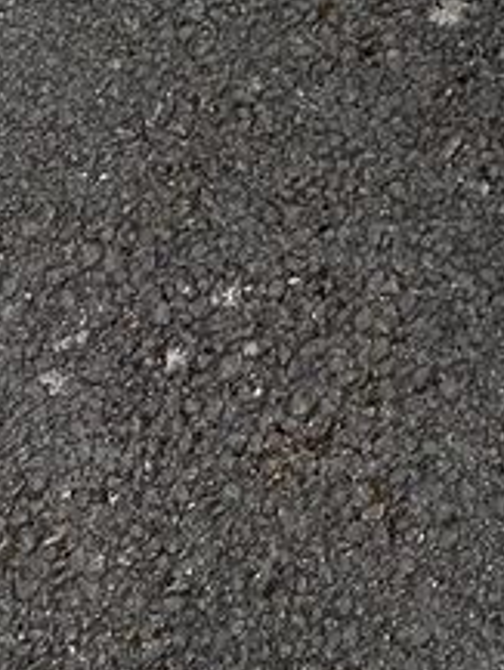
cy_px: -760
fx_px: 2327
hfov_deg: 11.5
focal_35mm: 120
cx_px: 884
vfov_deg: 13.5
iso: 50
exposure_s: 1/1901
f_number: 1.5
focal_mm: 5.7
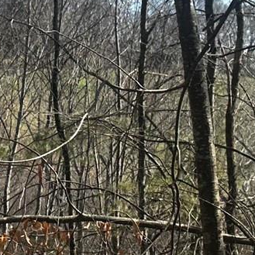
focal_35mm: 132
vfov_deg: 13.2
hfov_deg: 13.1
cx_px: 40
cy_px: 102
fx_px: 1100
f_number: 1.78
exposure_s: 1/2809
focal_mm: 6.86
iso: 80
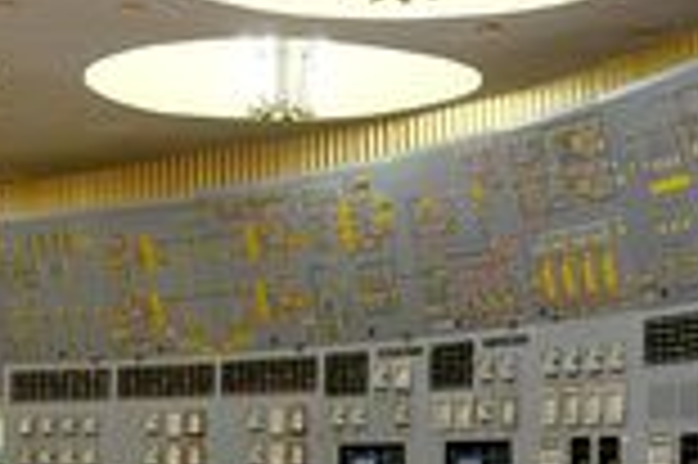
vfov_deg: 12.9
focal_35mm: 104
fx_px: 2020
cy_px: 473
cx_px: 230
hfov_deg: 19.5
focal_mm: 27
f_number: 4.5
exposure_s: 1/60
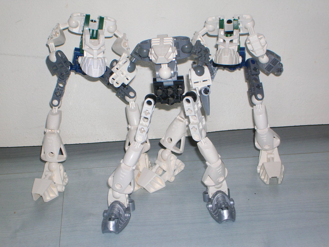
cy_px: 124
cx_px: 164
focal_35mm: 105
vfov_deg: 14.1
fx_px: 998
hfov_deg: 18.7
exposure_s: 1/60.1
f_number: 4.9
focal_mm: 17.4
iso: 50
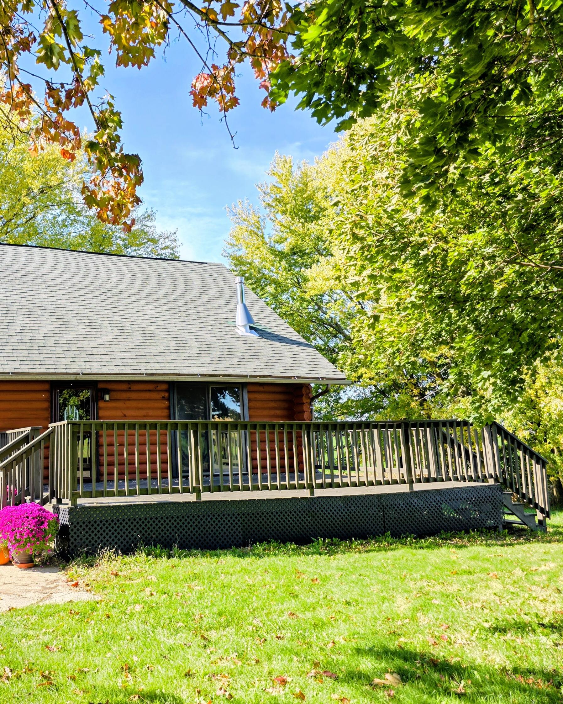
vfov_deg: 58.8
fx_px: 625
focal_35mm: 30
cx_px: 94
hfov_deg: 45.5
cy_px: 352
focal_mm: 6.3
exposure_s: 1/359
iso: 32
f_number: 1.7
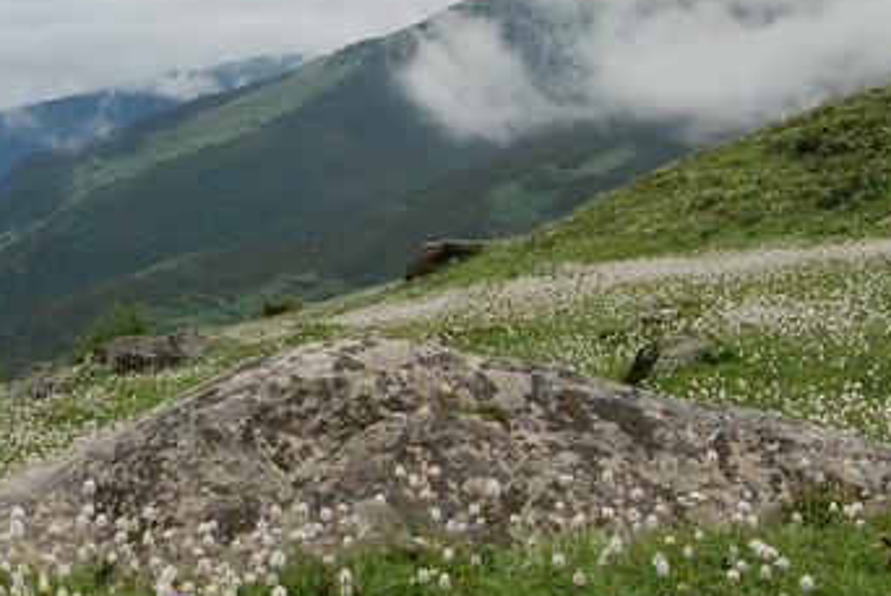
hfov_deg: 21.9
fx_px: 2280
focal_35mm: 92
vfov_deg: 14.9
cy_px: 155
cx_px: 193
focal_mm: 30
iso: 400
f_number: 8
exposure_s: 1/250
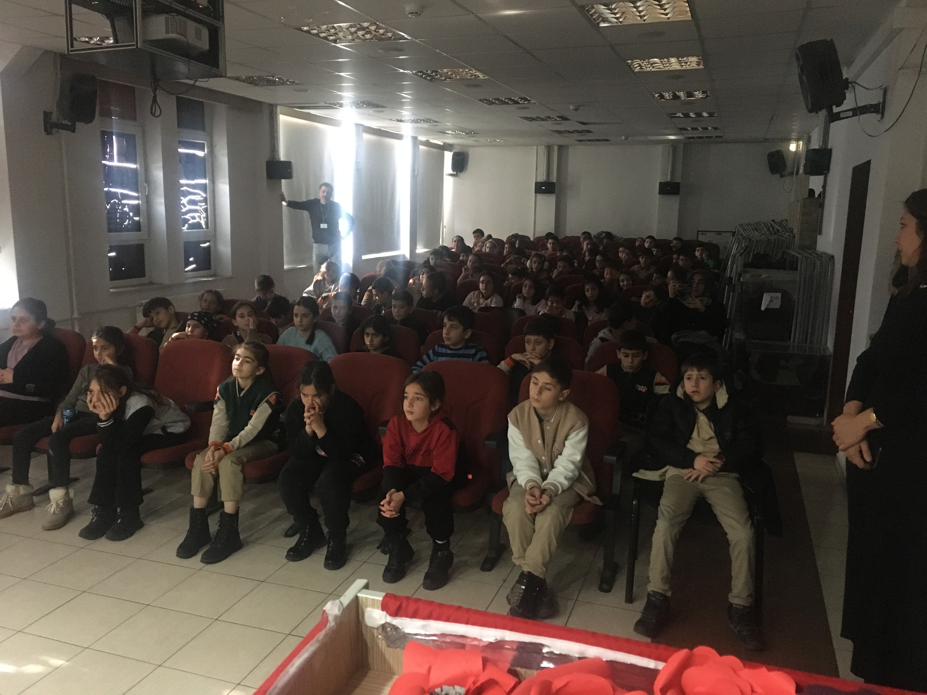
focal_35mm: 29
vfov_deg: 48.2
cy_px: 348
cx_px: 464
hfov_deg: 61.7
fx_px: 777
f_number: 2.2
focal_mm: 4.15
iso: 320
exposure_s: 1/17
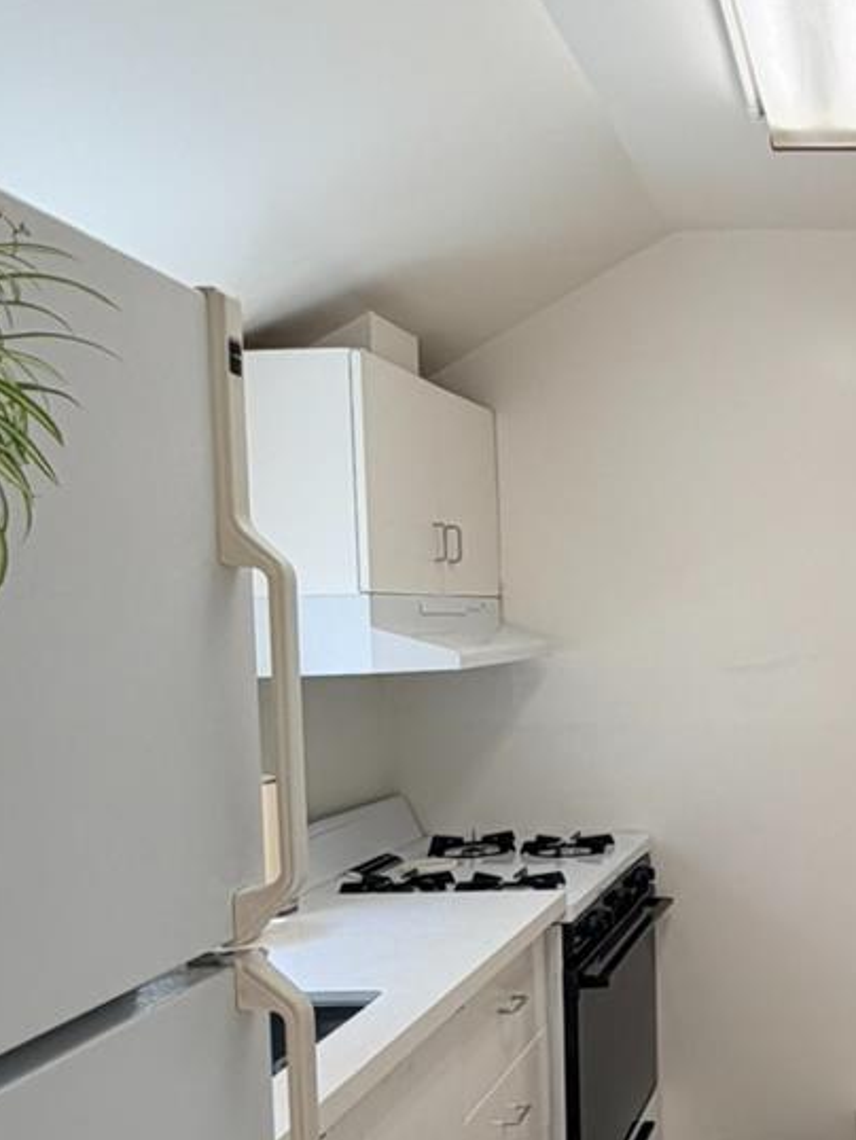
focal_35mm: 39
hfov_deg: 32.9
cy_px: 663
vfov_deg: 47.7
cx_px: 908
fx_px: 1285
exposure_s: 1/120
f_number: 2.2
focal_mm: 2.22
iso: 64
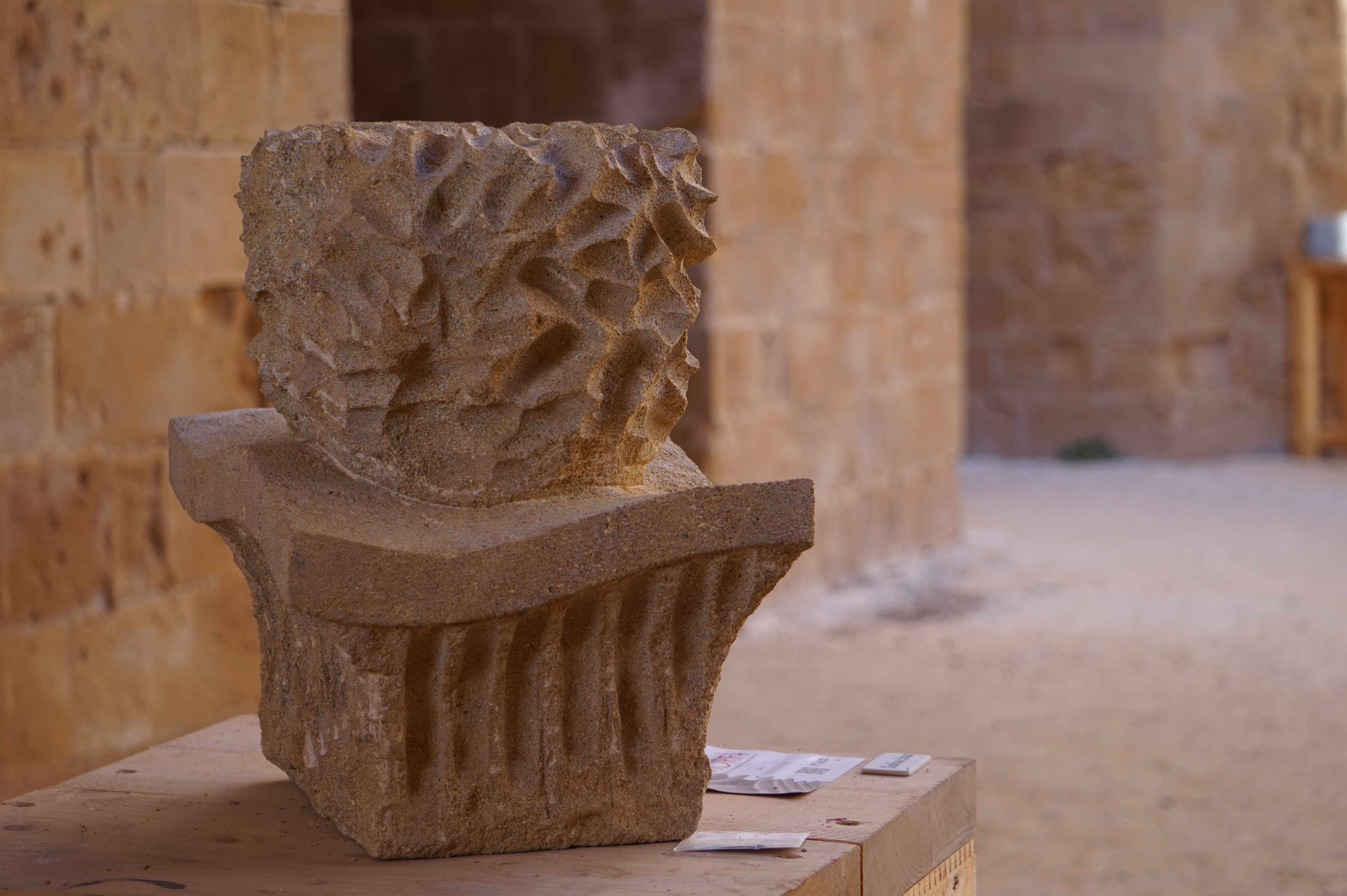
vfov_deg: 16.5
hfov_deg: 24.6
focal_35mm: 82
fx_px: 3085
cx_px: 674
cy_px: 448
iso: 125
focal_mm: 55
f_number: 4.5
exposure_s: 1/160
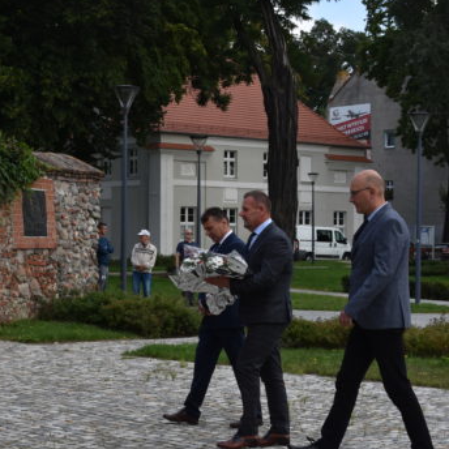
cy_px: 266
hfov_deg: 21.2
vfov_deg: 21.2
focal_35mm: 82
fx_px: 1200
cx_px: 192
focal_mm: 35
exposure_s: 1/500
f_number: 8
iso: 280
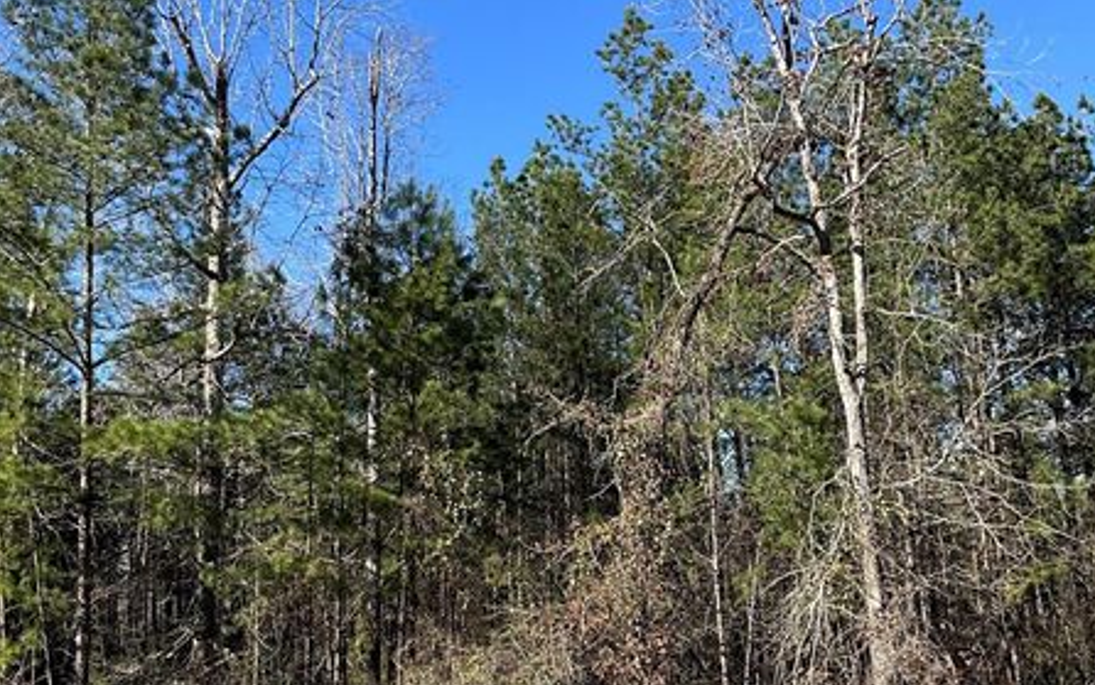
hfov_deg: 43.5
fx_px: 1373
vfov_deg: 28.0
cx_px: 530
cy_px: 384
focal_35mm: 46
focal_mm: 3
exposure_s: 1/1055
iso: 25
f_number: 1.8
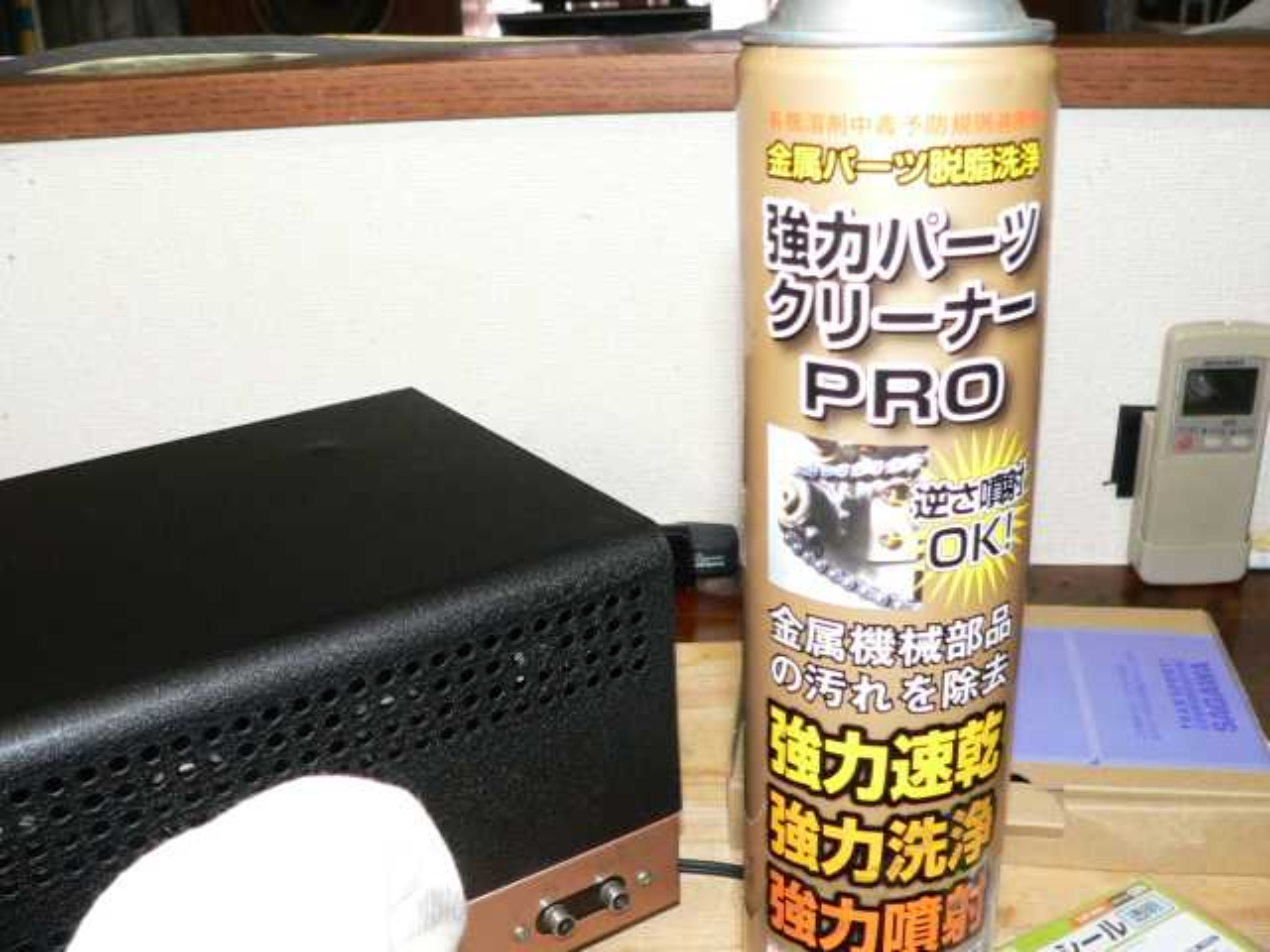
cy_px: 476
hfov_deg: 51.4
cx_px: 635
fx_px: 1321
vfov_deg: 39.7
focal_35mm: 36
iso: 400
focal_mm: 6
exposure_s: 1/60
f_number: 2.8
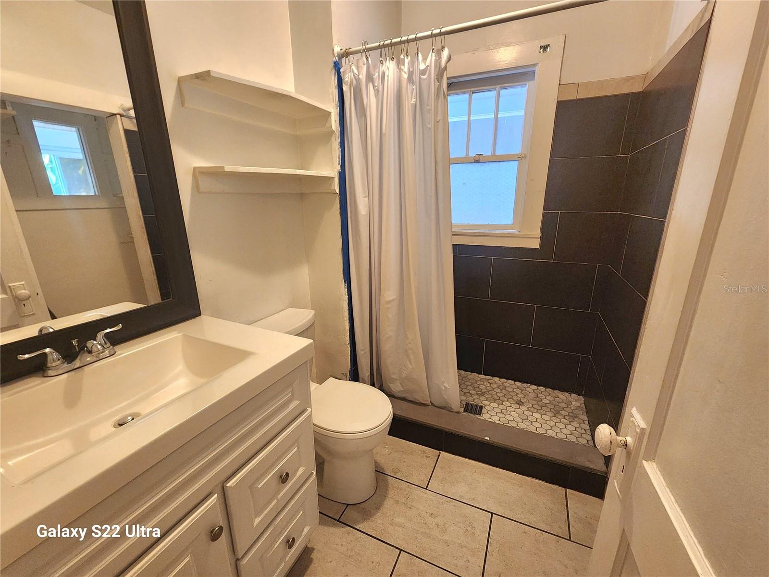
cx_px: 384
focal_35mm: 13
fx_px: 289
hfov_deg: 106.2
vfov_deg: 89.9
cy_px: 288
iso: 400
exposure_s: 1/30
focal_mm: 2.2
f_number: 2.2
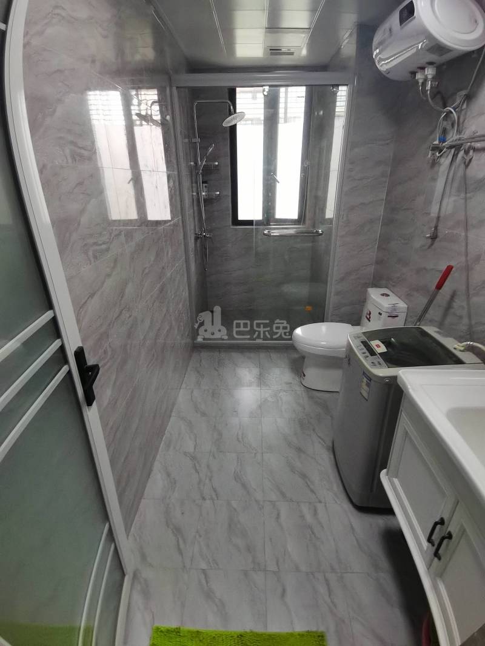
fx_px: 318
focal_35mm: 17
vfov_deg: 91.0
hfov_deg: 74.7
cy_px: 323
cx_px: 242
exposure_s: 1/36
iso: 250
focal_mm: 1.78
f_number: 2.4
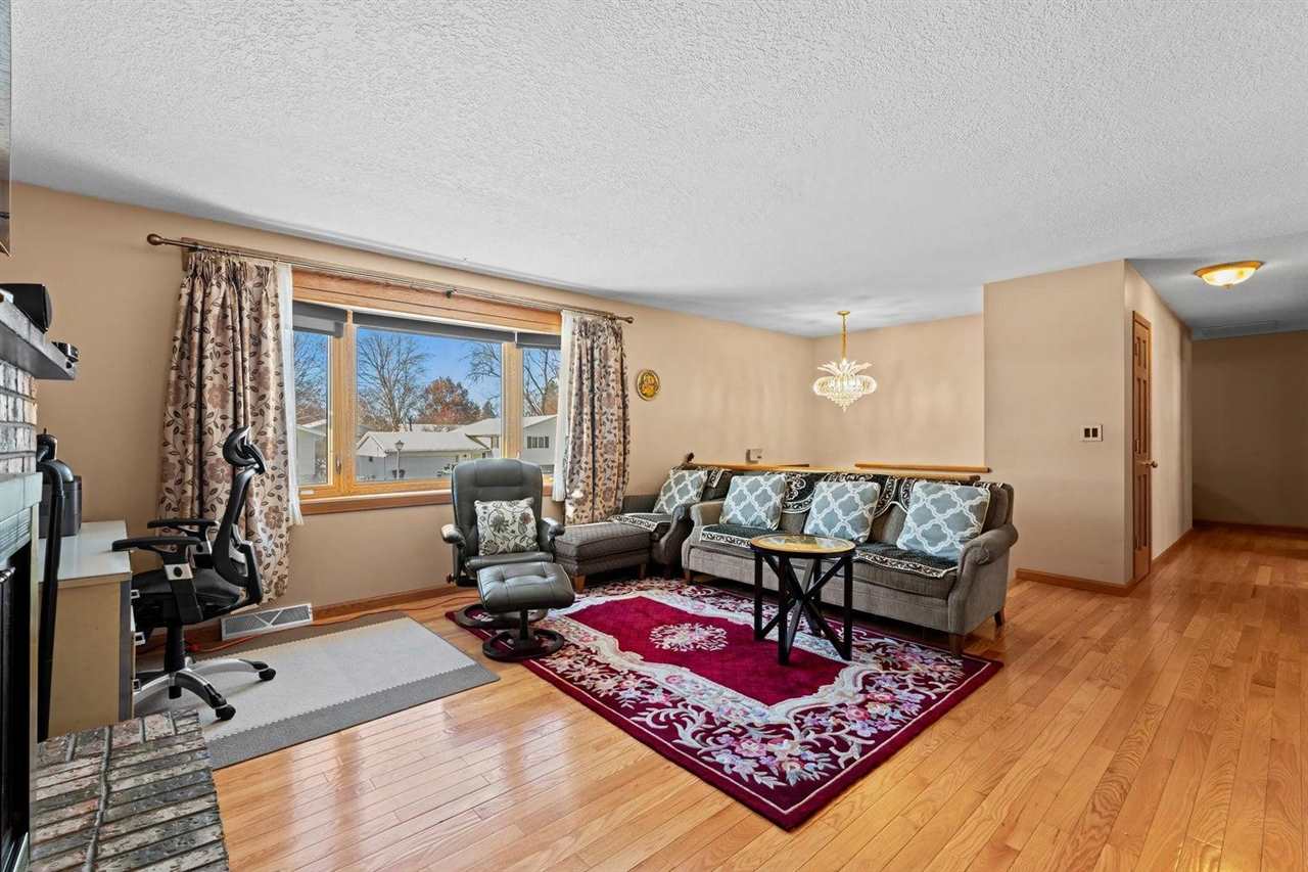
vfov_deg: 73.7
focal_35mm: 16
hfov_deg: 96.7
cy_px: 436
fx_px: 581
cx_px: 654
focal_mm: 16
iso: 250
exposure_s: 1/3.33
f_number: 9
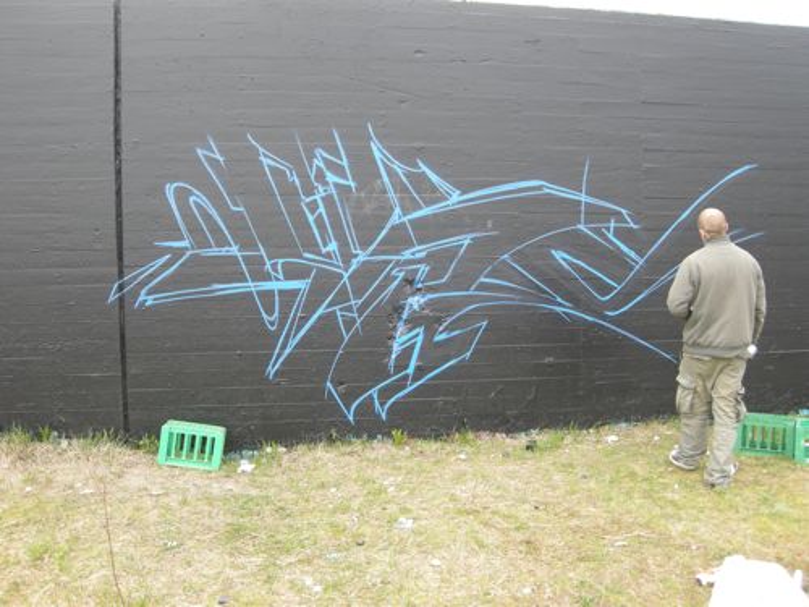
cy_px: 304
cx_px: 404
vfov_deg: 40.7
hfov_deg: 52.6
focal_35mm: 35
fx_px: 818
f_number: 3.4
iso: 64
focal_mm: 7.5
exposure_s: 1/61.1
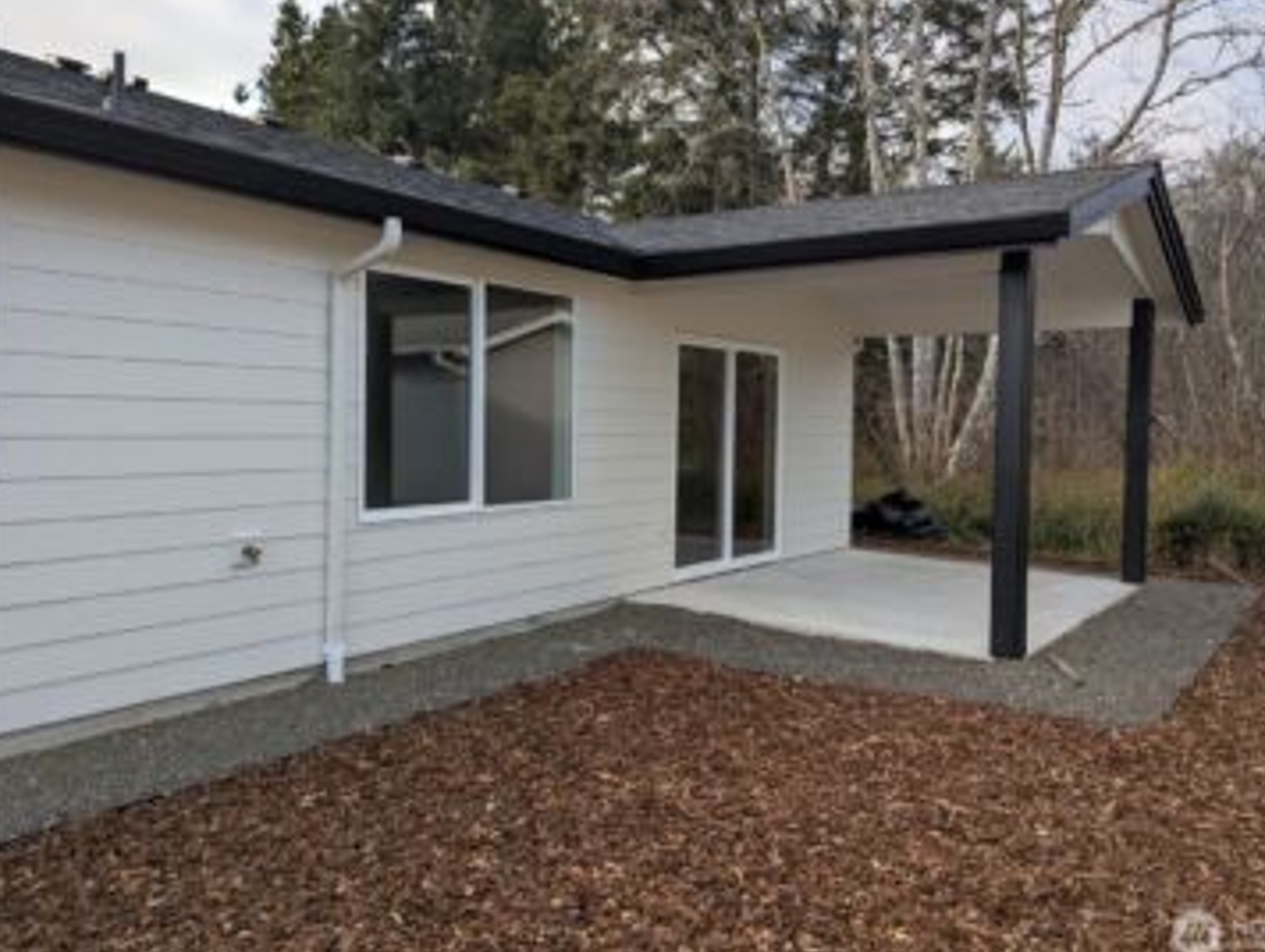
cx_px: 693
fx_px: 988
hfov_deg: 65.1
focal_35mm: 27
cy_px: 435
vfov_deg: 51.4
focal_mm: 6.81
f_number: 1.85
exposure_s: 1/522
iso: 47
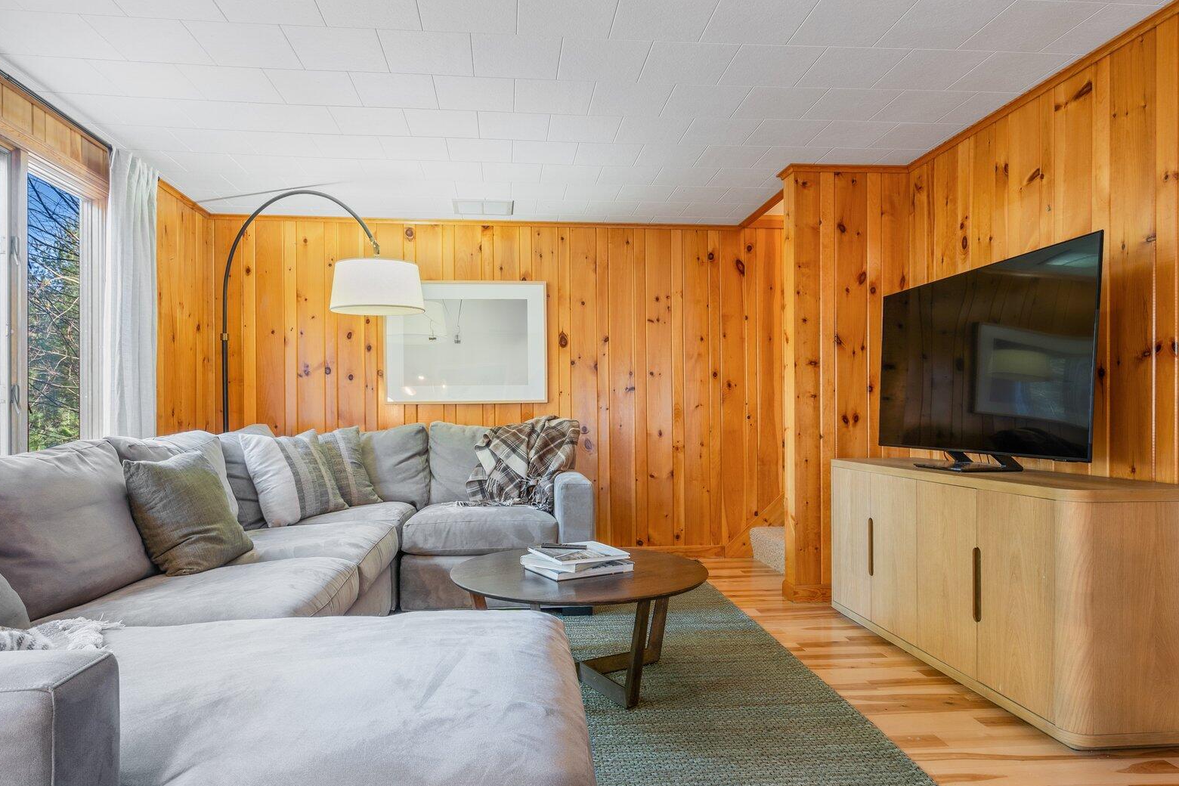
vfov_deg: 59.4
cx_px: 574
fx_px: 688
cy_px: 418
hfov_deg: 81.2
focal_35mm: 21
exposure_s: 2
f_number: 9
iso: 100
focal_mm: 16
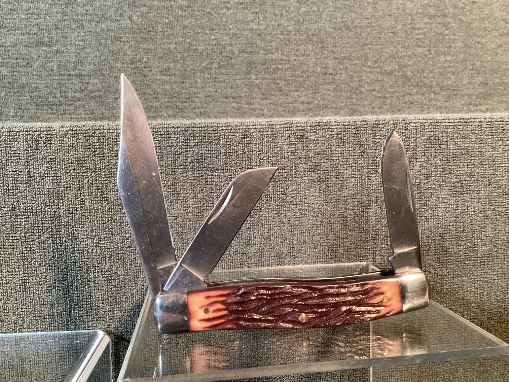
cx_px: 254
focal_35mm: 31
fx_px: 456
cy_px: 191
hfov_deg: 58.3
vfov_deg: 45.4
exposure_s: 1/33
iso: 400
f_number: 2.4
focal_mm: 3.3
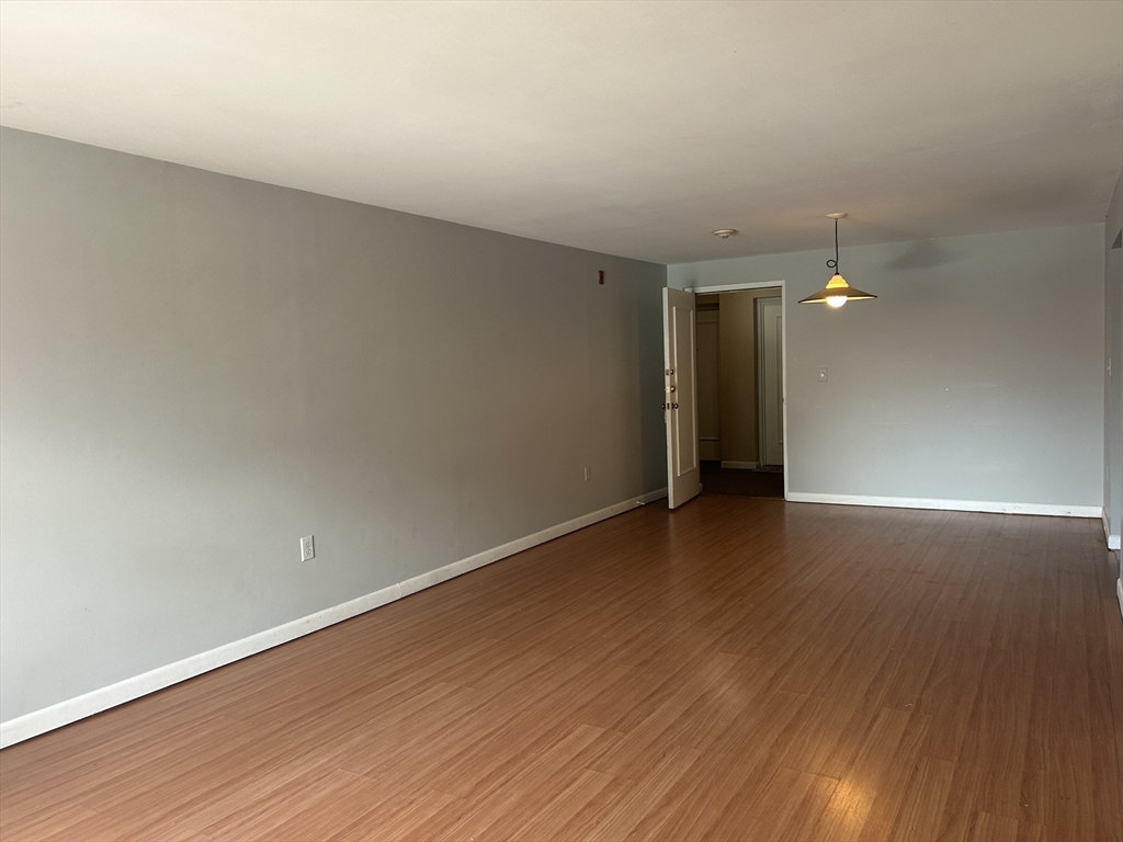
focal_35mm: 26
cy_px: 421
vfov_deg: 53.1
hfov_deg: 67.3
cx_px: 562
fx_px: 843
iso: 80
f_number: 1.5
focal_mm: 5.7
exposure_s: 1/60
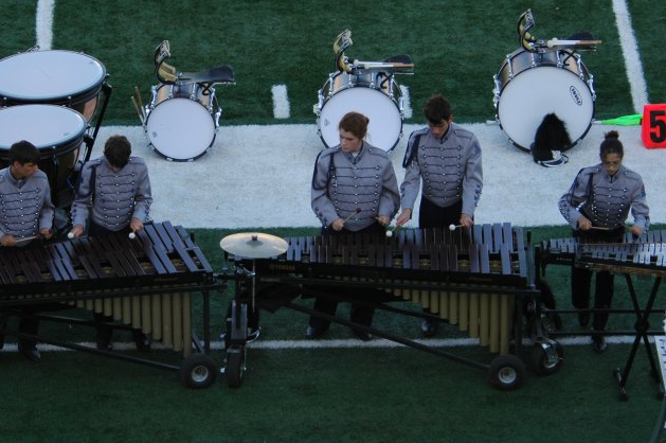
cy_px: 184
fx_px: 4934
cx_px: 262
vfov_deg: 5.1
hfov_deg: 7.7
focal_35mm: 267
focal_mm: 140
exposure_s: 1/200
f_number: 5.6
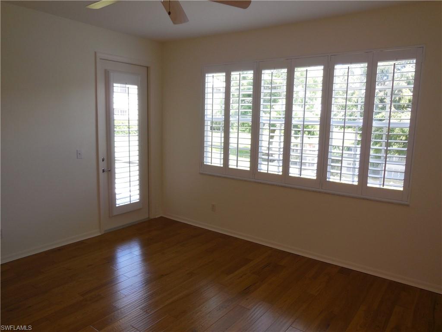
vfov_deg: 54.9
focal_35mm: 25
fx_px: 319
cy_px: 166
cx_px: 221
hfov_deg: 69.4
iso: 125
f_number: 3.1
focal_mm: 4.5
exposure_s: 1/50
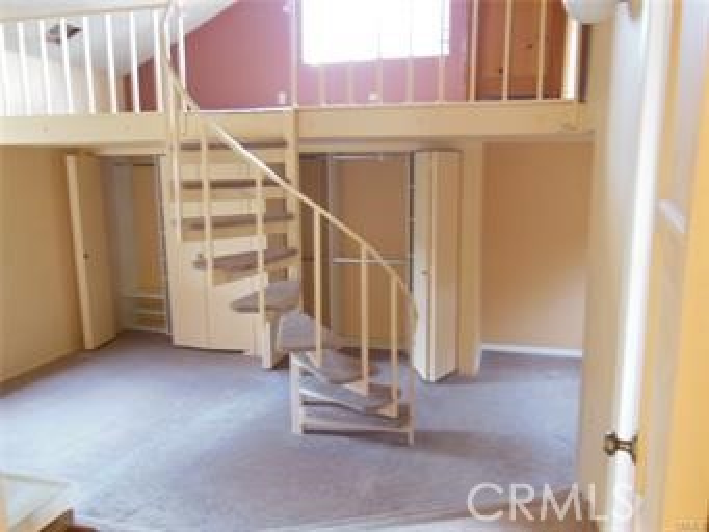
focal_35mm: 29
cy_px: 266
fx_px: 594
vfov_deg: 48.3
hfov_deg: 61.6
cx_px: 354
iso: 400
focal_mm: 5.2
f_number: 3.7
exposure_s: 1/2
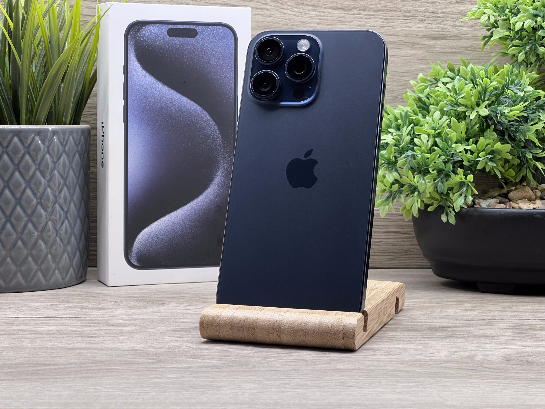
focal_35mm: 77
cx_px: 272
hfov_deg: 25.3
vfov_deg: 19.1
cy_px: 204
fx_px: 1212
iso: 125
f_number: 2.8
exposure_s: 1/100
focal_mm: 9
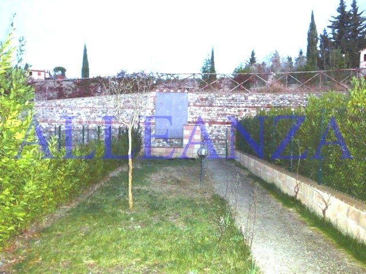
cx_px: 183
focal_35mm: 28
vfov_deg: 49.7
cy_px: 137
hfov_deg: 63.4
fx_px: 296
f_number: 2
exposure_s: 1/15
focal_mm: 6
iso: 800
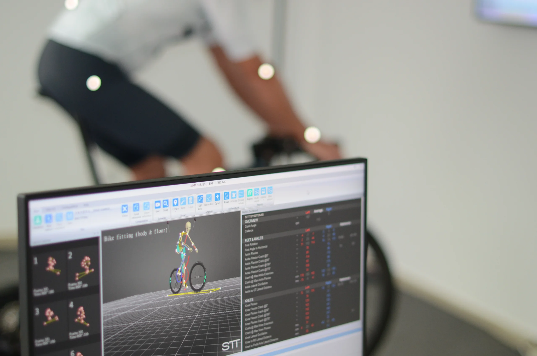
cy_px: 178
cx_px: 268
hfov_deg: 27.0
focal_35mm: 75
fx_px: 1117
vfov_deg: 18.1
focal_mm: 50
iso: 800
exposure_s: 1/200
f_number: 1.8
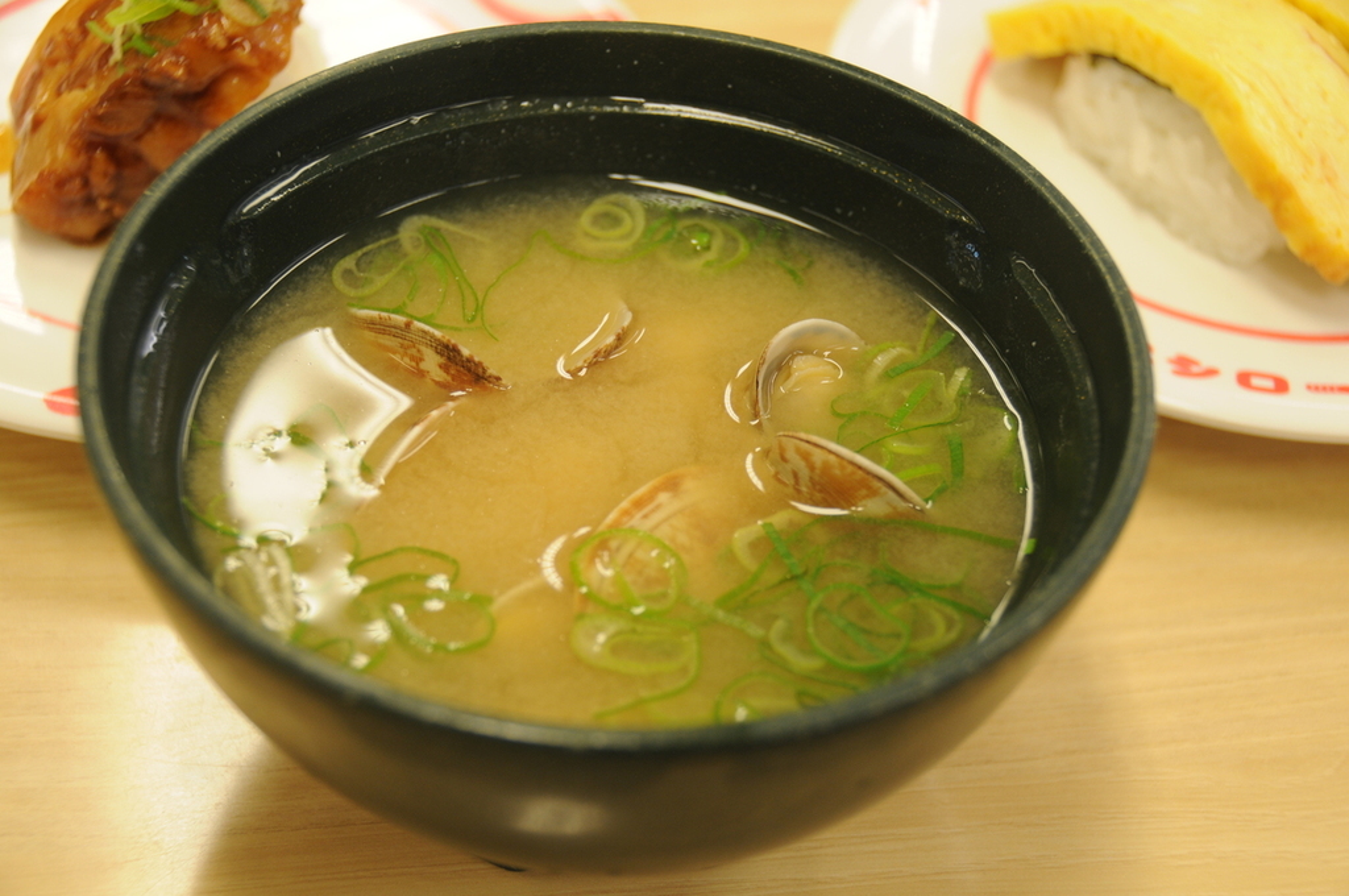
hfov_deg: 27.0
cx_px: 674
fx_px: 2807
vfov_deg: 18.1
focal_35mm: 75
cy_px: 448
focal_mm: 50
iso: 280
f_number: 4.8
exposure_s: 1/30
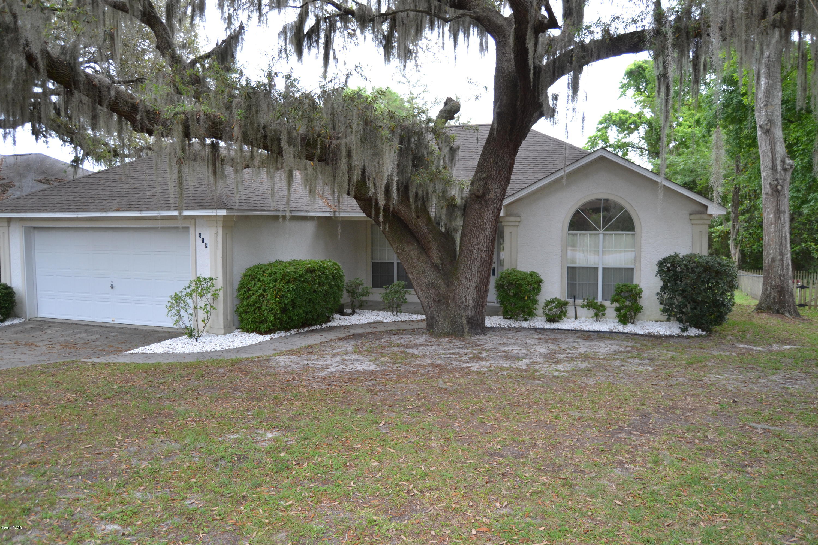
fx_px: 613
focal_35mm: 27
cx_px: 409
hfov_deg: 67.4
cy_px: 272
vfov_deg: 47.9
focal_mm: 18
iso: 500
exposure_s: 1/500
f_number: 3.5
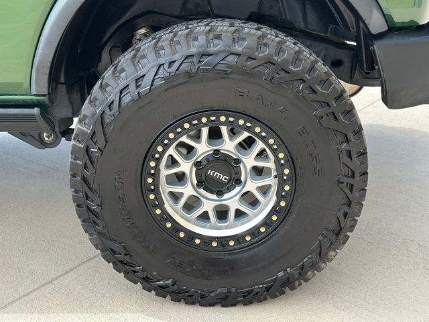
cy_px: 161
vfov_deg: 30.3
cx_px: 214
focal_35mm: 48
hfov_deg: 39.7
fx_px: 595
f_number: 1.78
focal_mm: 6.86
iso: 80
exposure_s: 1/1305
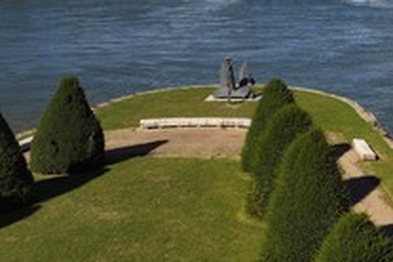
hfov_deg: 30.1
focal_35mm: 65
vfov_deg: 20.4
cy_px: 17
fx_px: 710
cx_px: 321
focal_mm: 32
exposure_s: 1/320
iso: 200
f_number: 14
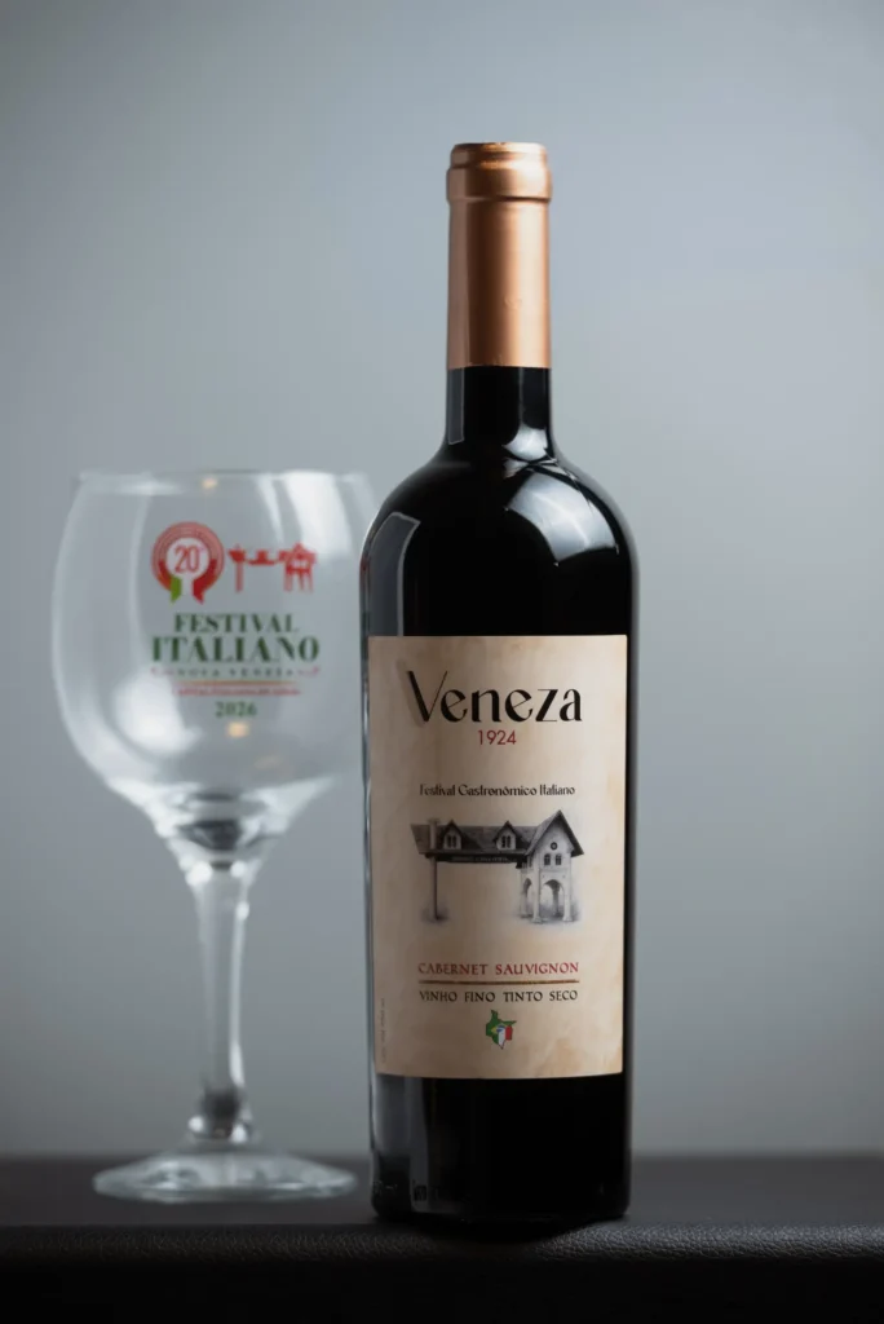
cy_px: 662
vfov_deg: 10.3
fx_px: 7356
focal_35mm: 200
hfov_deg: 6.9
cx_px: 442
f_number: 4
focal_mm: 200
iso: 125
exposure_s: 1/60
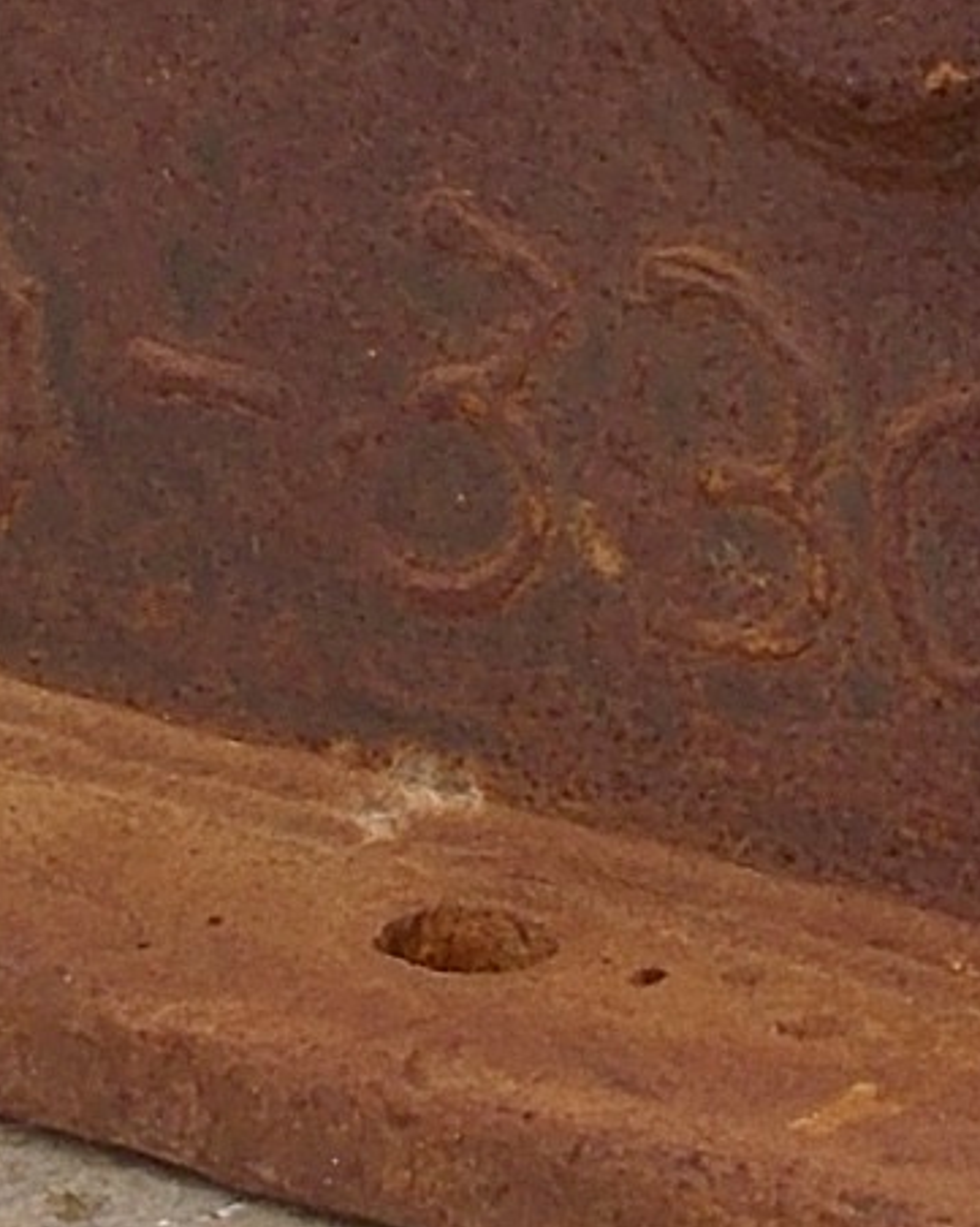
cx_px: 448
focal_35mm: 324
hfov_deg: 4.8
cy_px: 0
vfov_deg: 6.0
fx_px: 11759
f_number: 5.3
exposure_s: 1/60
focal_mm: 11.8
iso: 80
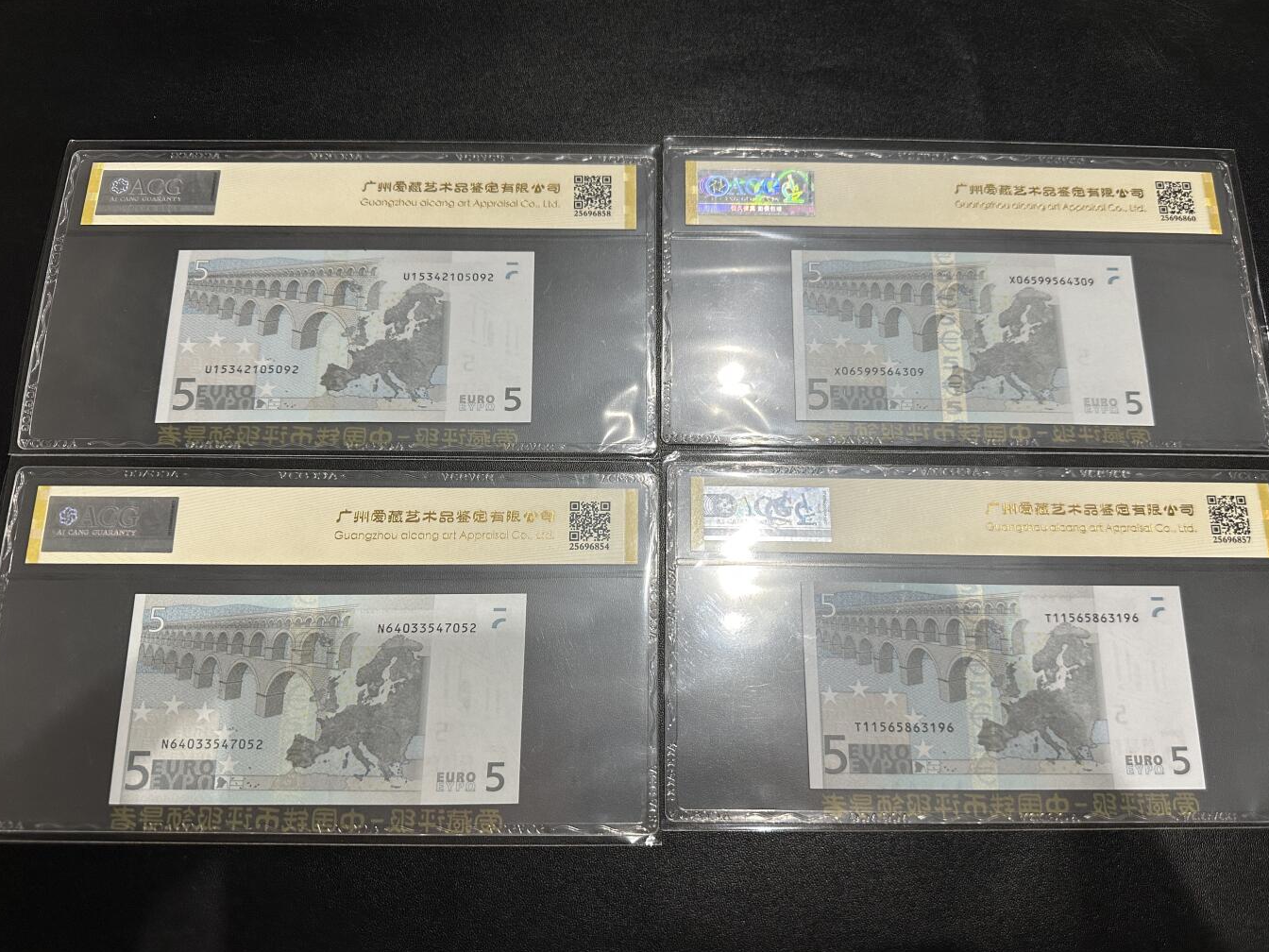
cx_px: 652
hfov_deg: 69.4
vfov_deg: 54.9
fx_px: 916
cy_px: 477
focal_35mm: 25
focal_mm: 6.86
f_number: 1.78
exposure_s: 1/100
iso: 160
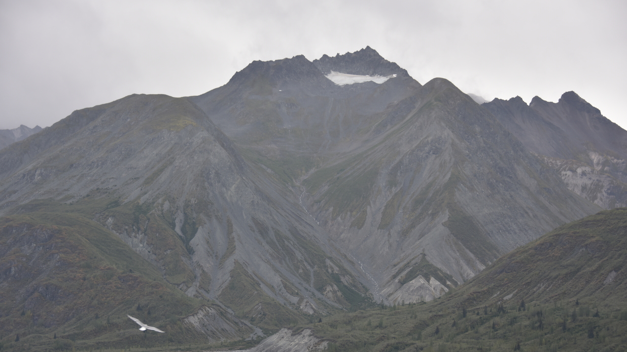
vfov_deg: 13.6
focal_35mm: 89
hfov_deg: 23.9
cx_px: 317
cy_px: 210
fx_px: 1480
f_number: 5
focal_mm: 82
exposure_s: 1/200
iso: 125
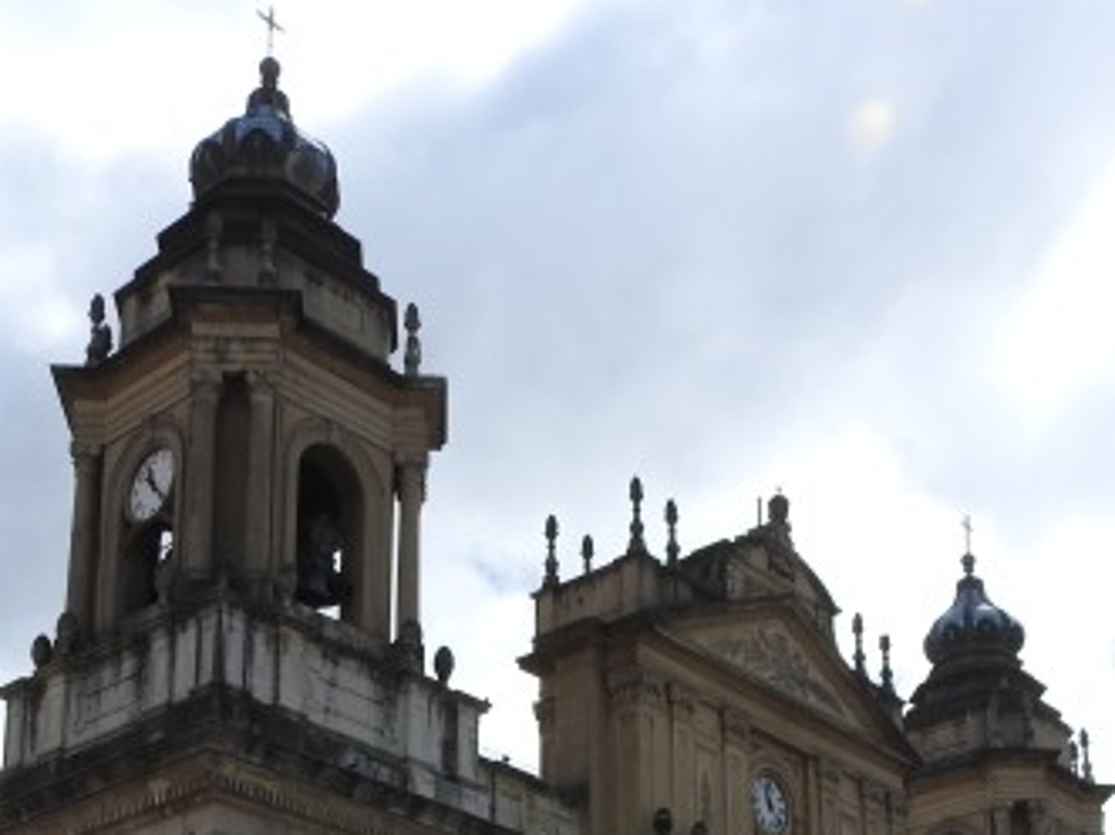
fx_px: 1868
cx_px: 546
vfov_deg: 23.1
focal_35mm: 58
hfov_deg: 33.2
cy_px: 1003
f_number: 3.8
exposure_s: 1/1600
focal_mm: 4.3
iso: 100
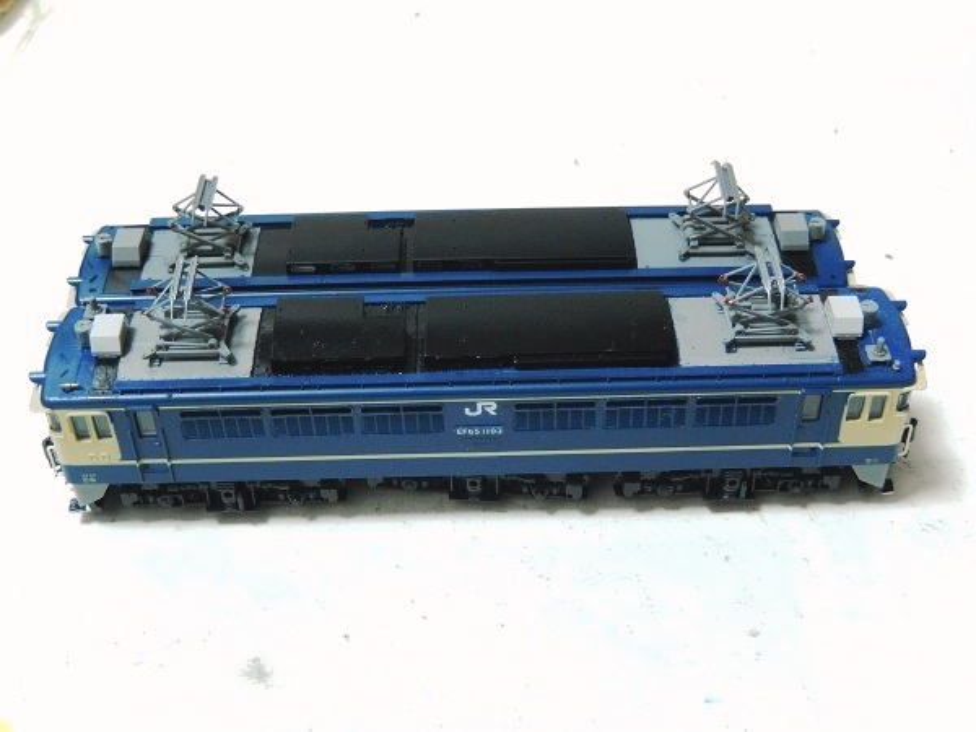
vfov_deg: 28.6
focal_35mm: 51
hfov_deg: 37.5
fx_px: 1438
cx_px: 488
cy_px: 366
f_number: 4.5
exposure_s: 1/3
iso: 200
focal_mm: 9.2
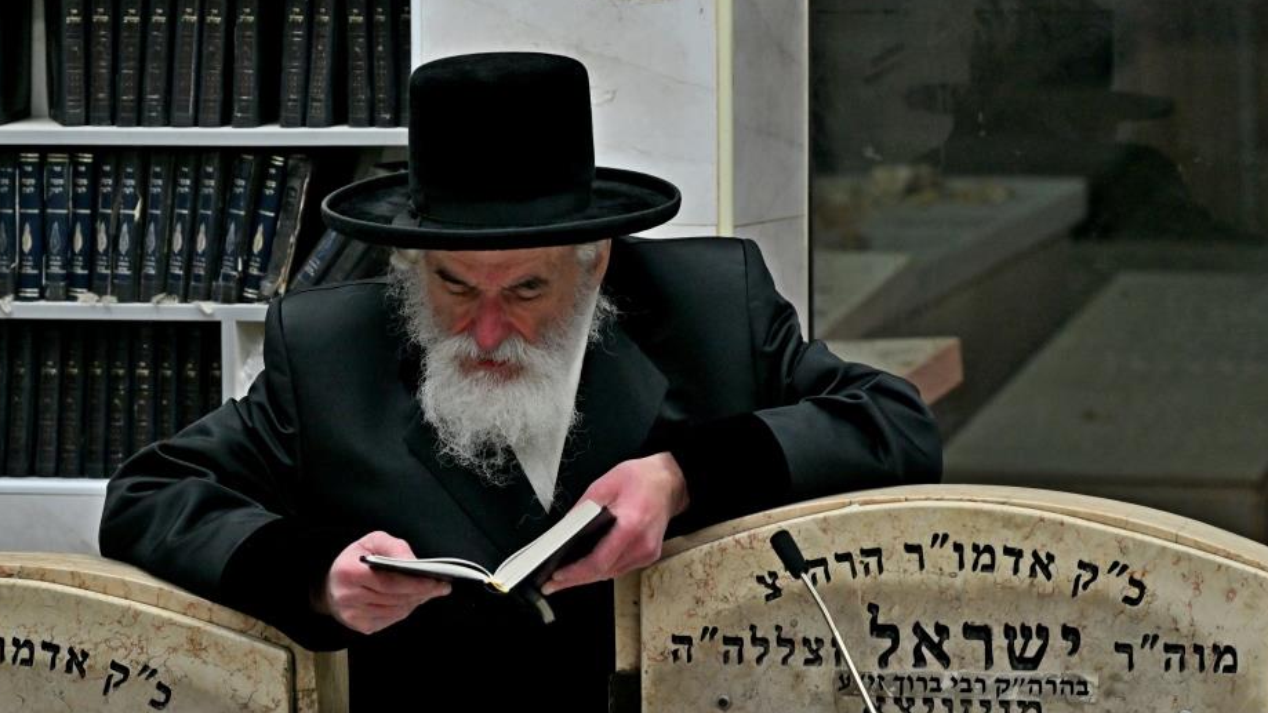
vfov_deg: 5.8
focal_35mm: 210
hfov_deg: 10.3
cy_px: 390
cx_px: 574
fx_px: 7061
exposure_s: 1/200
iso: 400
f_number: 4
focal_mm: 120
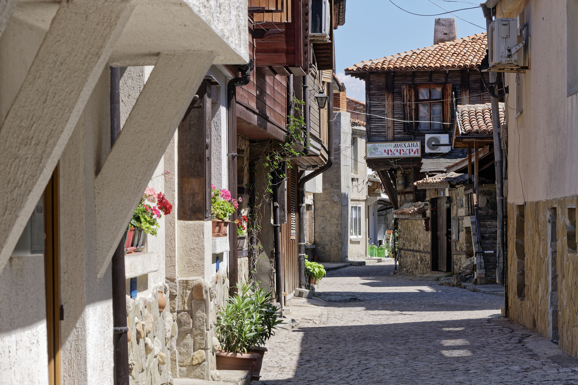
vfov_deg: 13.0
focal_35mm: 105
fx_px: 1686
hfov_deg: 19.5
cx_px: 289
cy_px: 192
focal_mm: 70
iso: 160
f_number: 10
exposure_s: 1/140
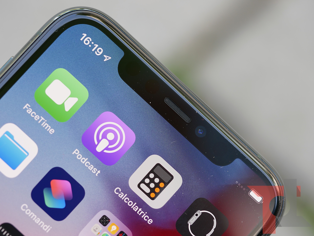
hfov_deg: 16.4
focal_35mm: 120
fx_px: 1089
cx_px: 157
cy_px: 118
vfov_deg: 12.4
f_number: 2.8
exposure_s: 1/125
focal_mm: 60
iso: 200
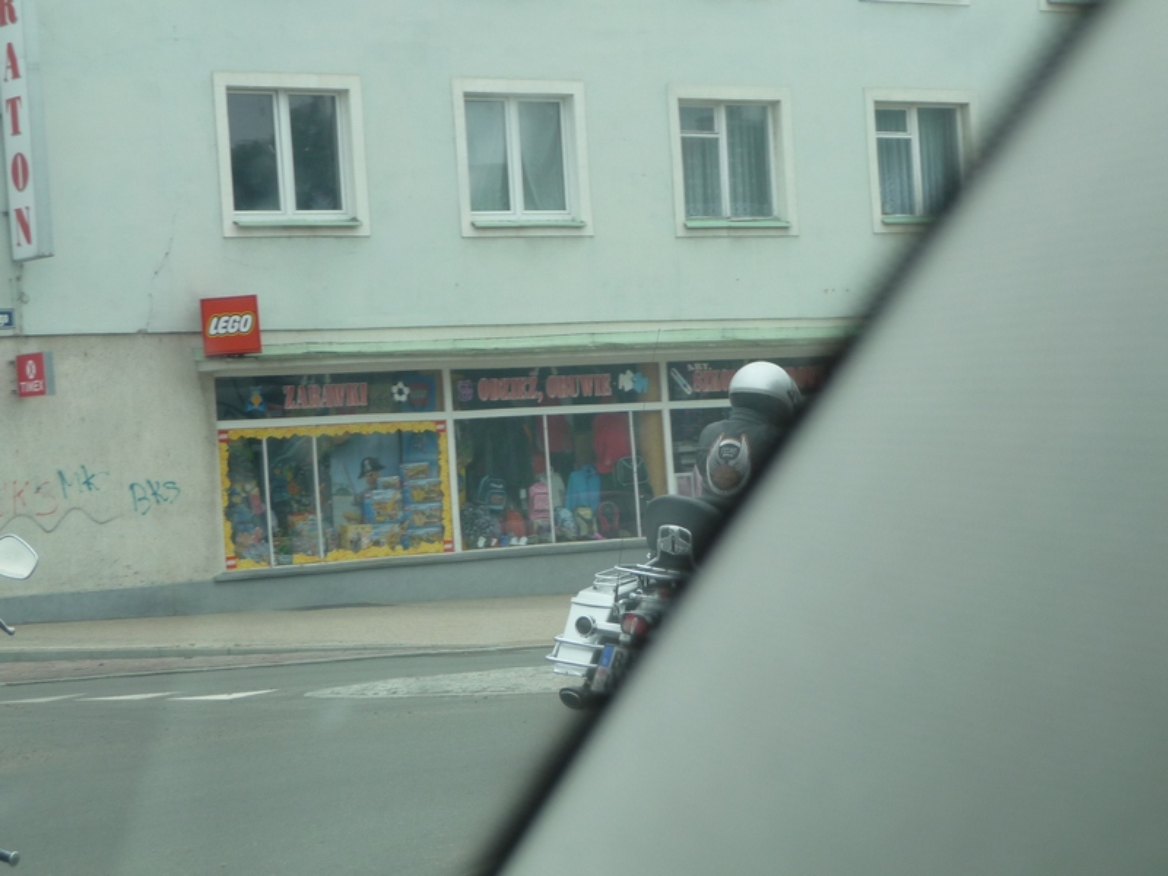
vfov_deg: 15.9
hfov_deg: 21.1
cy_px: 438
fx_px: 3138
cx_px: 584
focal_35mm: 93
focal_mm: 14.2
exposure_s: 1/320
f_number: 4.7
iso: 100
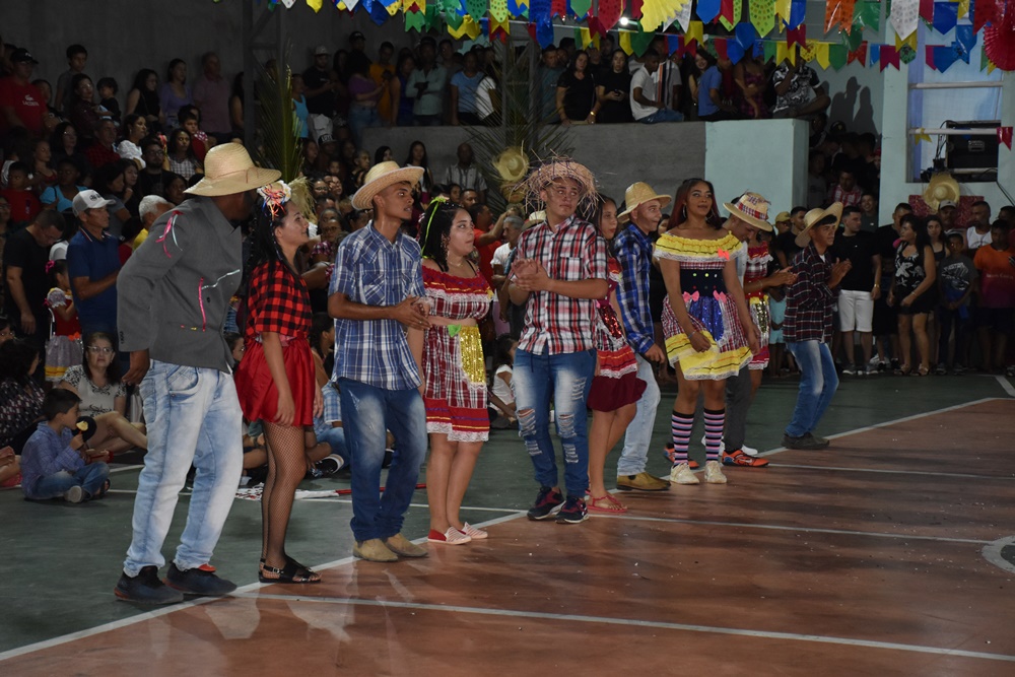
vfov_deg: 16.3
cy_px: 338
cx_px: 508
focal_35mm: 84
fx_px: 2369
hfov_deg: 24.2
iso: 1600
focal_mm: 56
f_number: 4.8
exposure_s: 1/100
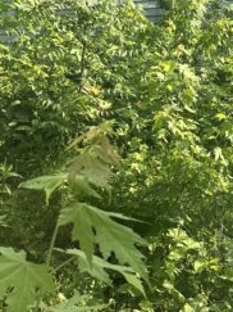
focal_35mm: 101
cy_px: 101
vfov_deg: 19.4
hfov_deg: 14.6
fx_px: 907
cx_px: 64
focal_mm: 6.86
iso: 80
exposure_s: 1/927
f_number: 1.78
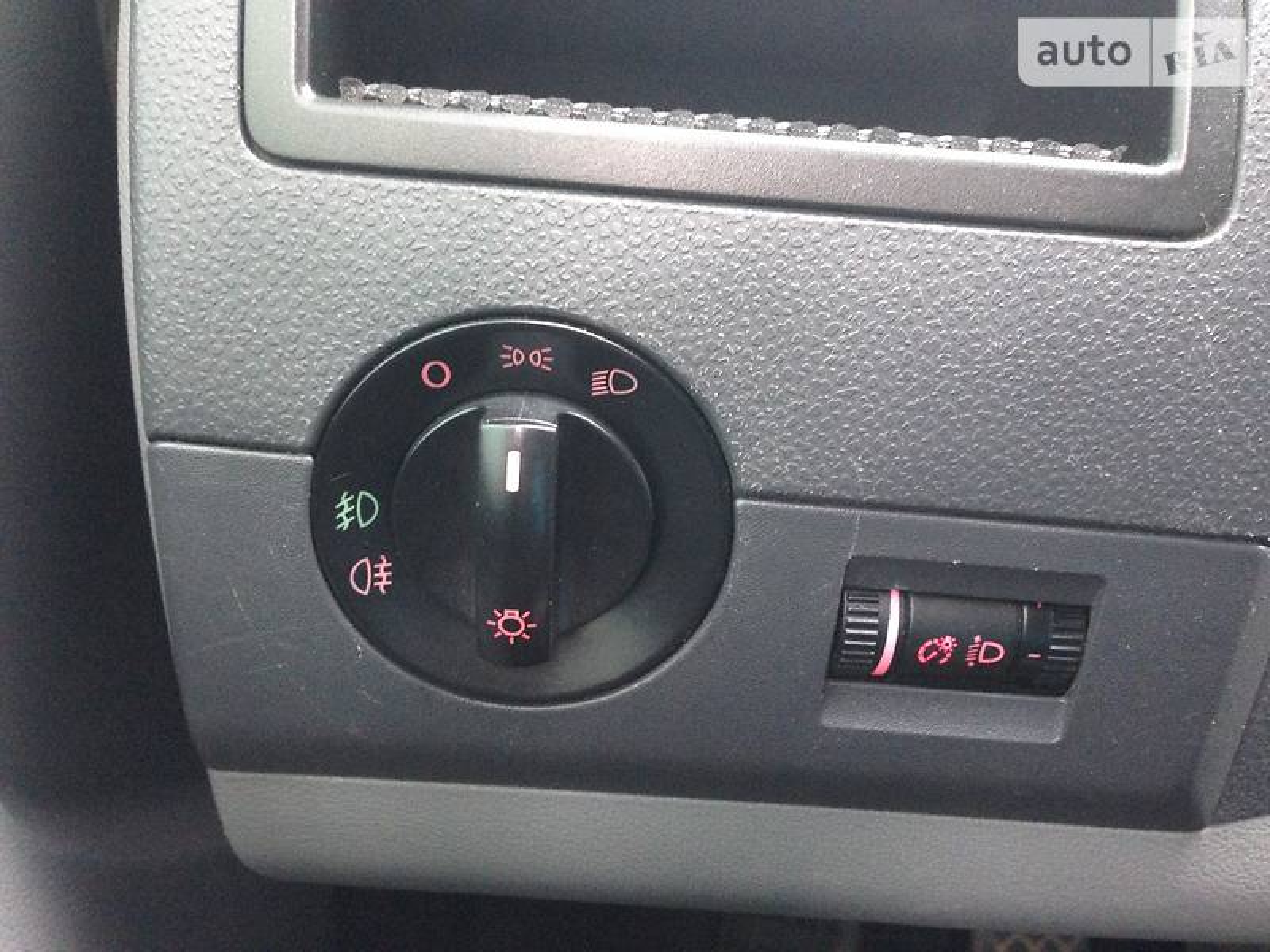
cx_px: 635
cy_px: 476
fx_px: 1211
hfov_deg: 55.4
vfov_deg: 42.9
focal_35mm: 33
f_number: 2.4
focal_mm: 4.1
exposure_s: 1/20
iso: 250
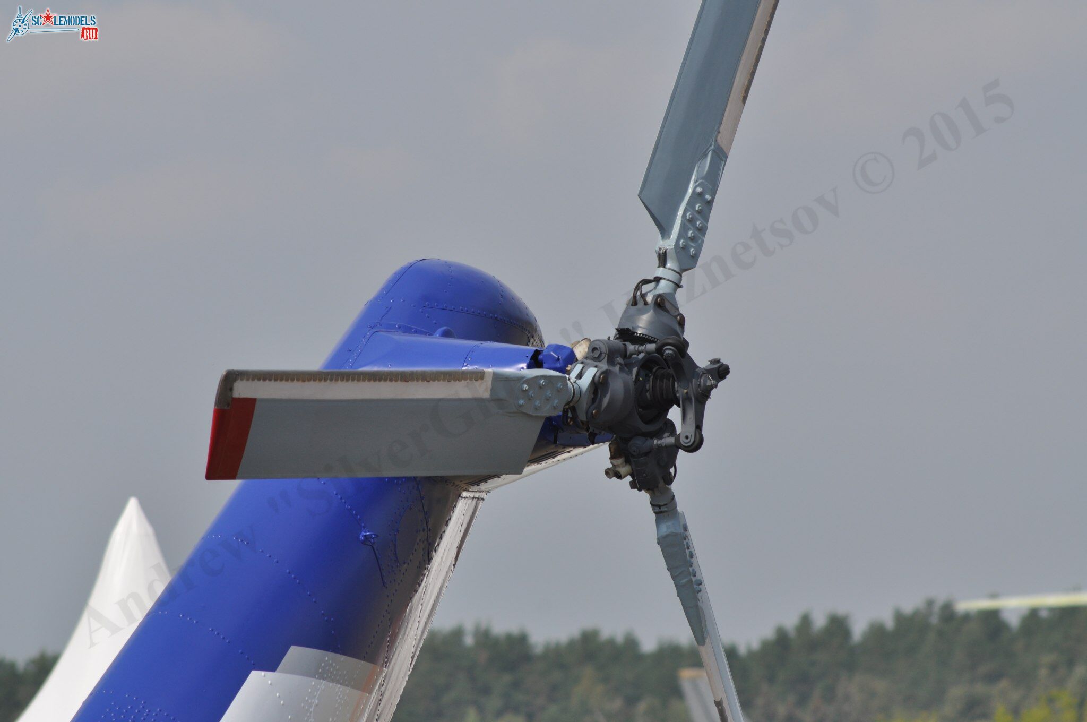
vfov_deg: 4.4
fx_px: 9499
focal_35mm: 315
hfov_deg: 6.5
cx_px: 544
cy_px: 361
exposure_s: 1/1000
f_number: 8
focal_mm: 210
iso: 200
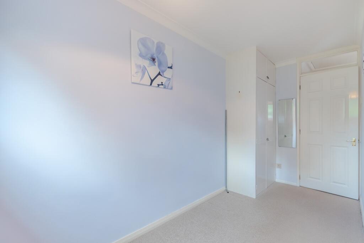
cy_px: 122
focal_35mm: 15
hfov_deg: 100.4
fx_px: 152
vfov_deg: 77.3
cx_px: 182
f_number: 8
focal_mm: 10
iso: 400
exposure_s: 1/100
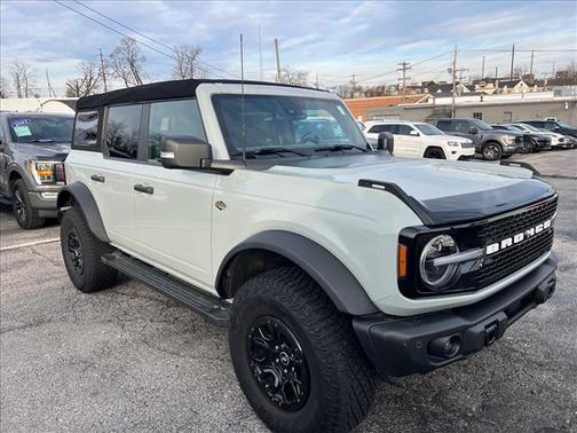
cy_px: 216
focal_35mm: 26
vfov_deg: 53.1
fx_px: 433
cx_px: 288
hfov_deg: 67.3
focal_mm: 5.7
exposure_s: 1/1209
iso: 50
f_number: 1.5
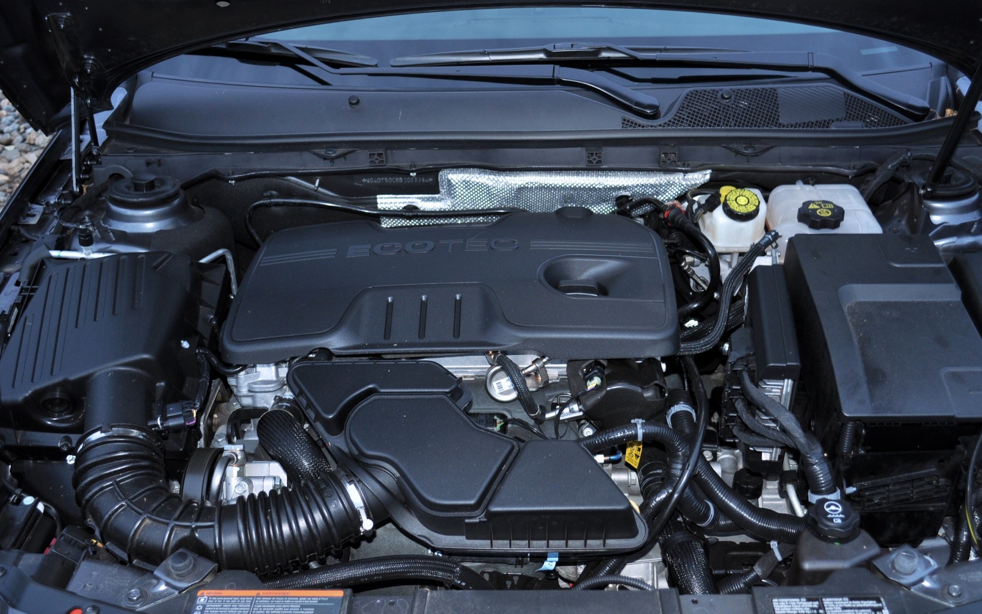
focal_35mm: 38
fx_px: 1017
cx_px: 540
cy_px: 340
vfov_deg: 33.5
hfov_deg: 51.5
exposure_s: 1/20
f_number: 3.8
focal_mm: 22
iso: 200
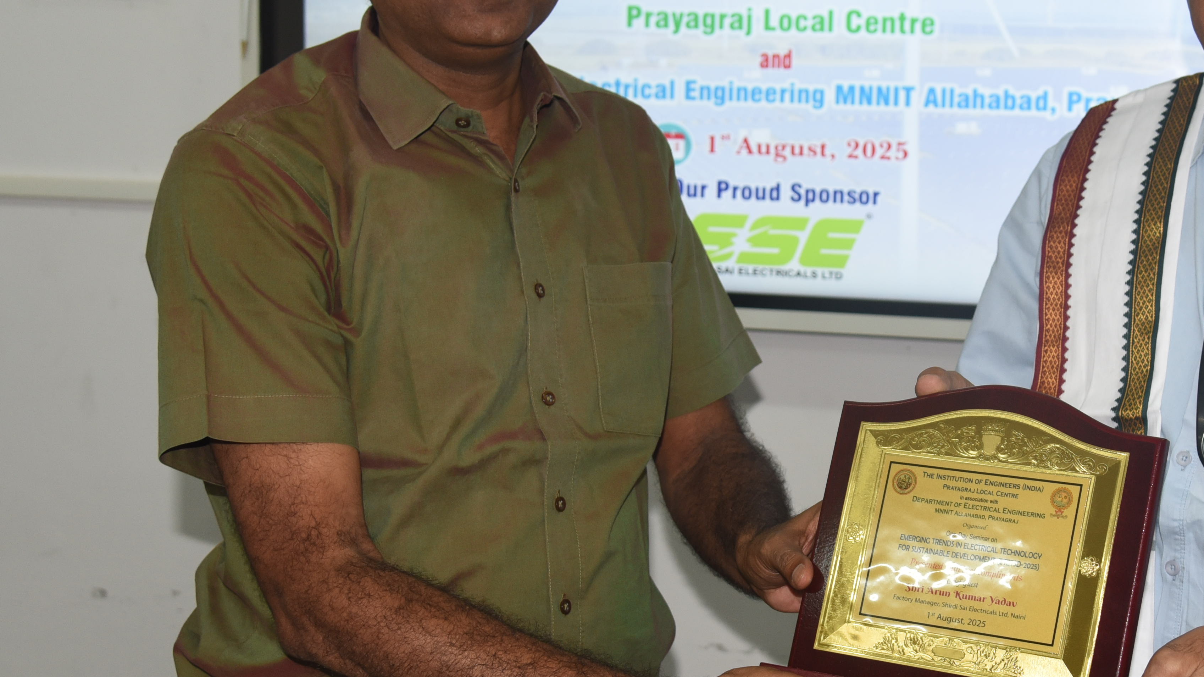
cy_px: 321
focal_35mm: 65
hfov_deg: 31.9
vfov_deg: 18.5
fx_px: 2075
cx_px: 874
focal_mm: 35
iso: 800
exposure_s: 1/100
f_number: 4.5
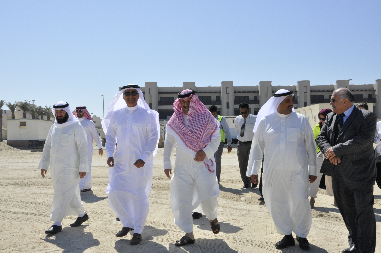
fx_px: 476
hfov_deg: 43.7
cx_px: 190
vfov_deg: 29.8
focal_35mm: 45
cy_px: 126
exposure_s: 1/400
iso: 800
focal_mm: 30
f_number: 20
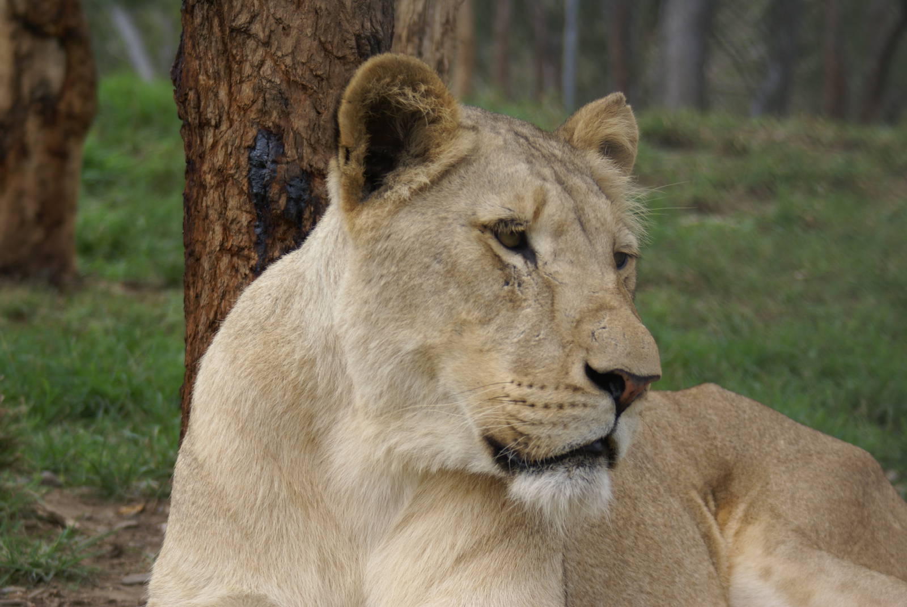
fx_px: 3784
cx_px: 454
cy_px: 304
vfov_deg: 9.2
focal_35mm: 150
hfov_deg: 13.7
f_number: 6.3
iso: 100
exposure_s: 1/250
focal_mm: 100
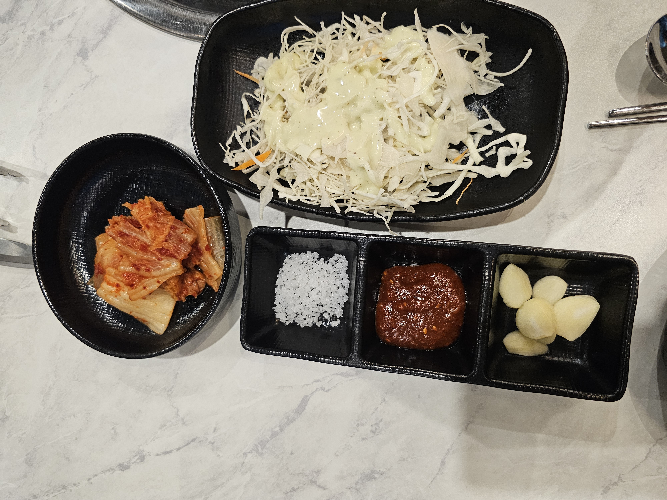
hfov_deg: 73.9
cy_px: 250
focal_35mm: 23
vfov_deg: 58.9
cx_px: 334
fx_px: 443
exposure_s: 1/120
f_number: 1.7
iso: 640
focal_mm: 6.3
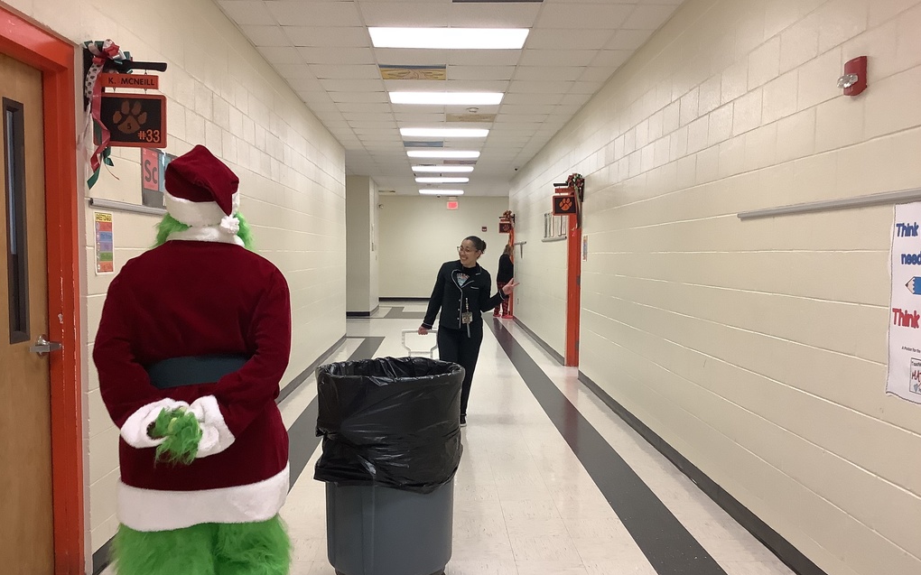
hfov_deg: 58.2
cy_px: 318
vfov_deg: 38.3
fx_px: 828
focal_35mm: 33
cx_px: 461
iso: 125
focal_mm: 3.3
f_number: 2.4
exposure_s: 1/50
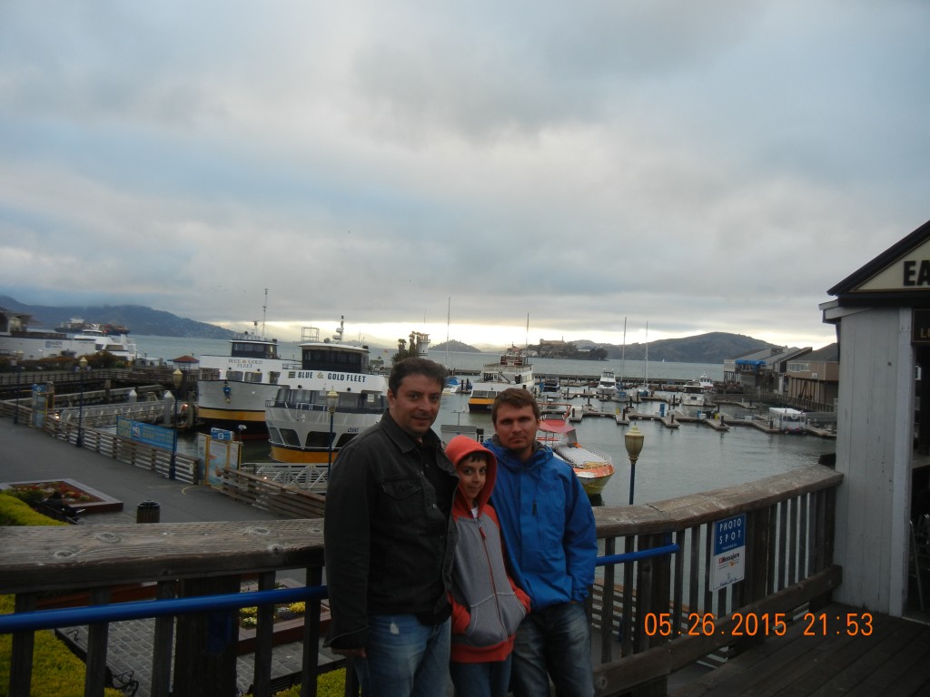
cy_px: 348
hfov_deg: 60.0
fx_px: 806
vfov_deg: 46.8
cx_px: 465
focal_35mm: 30
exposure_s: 1/148
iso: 160
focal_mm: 5.4
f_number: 3.5
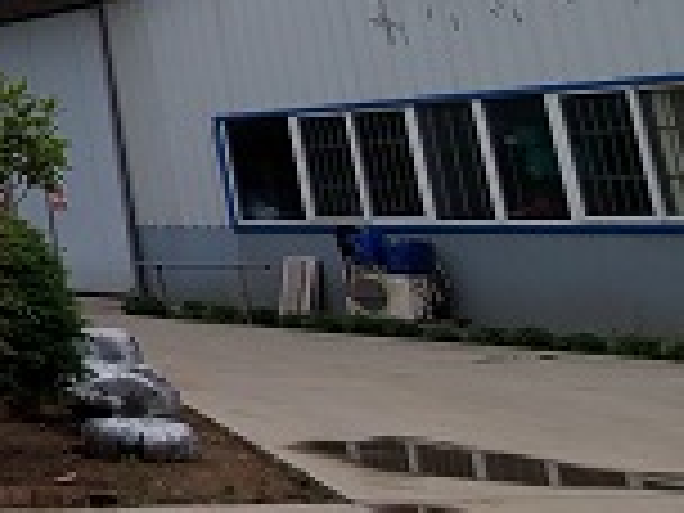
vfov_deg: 22.1
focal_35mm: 64
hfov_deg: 15.5
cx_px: -940
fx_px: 1265
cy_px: -4
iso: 50
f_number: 2.2
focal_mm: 1.8
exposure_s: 1/455
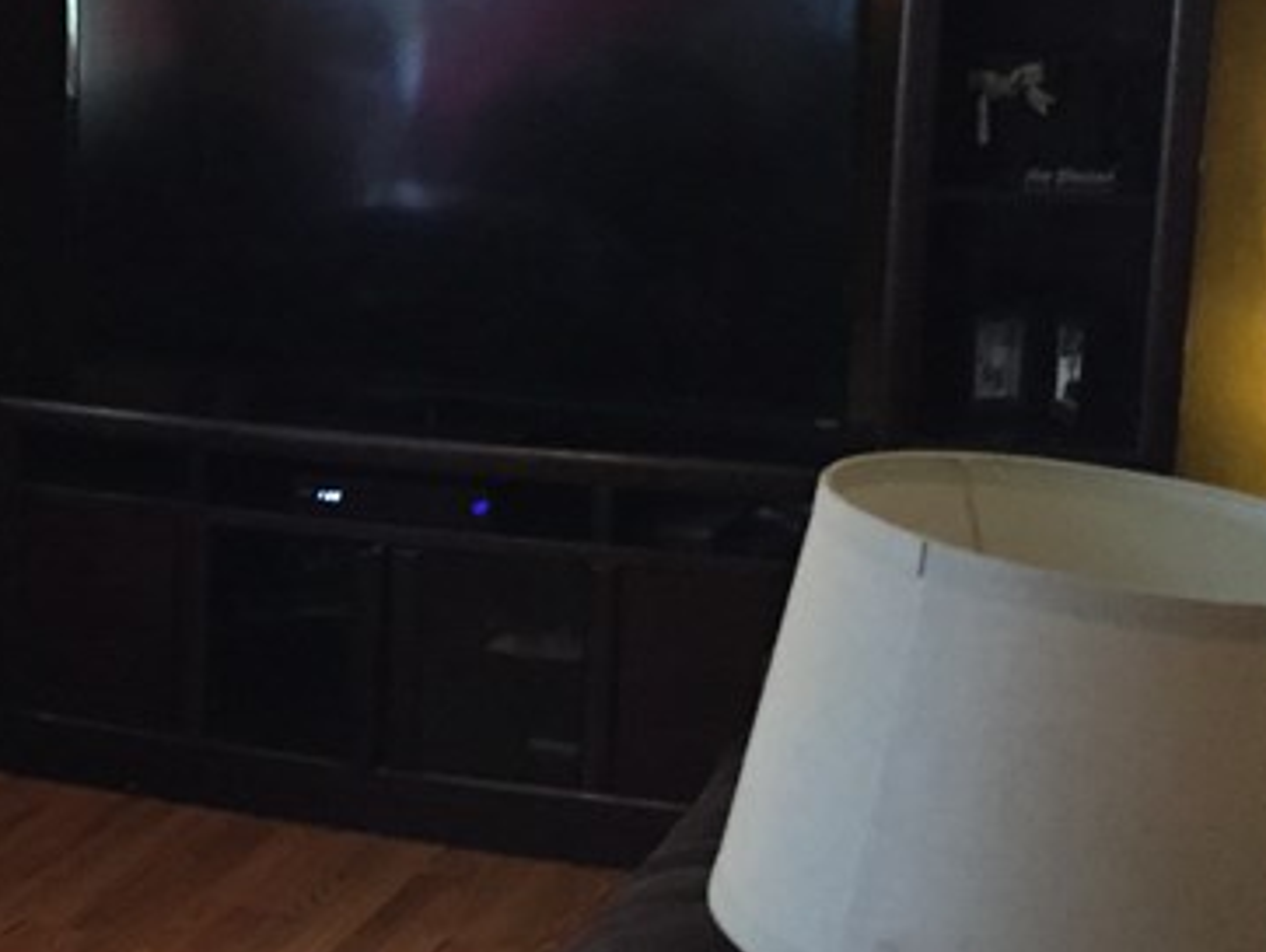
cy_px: 402
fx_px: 3001
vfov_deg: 18.0
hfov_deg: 22.6
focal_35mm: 82
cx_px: -80
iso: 250
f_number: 2.2
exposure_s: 1/15
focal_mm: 4.15
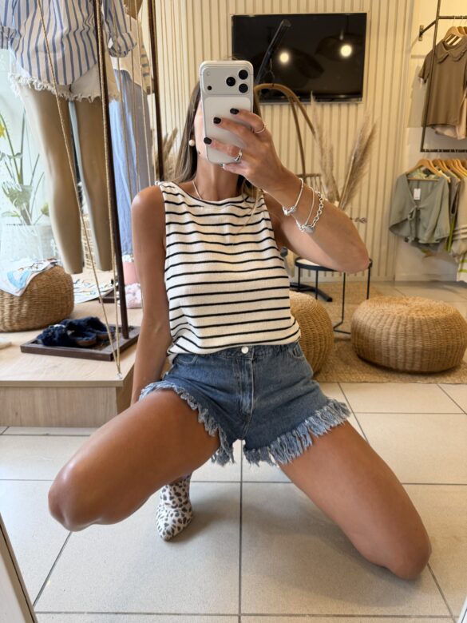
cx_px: 234
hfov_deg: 56.8
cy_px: 312
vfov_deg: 71.6
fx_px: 432
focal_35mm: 24
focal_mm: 6.76
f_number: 1.78
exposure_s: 1/100
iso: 125
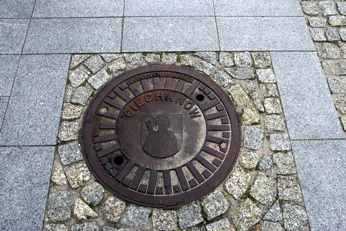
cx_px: 173
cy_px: 116
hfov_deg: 57.2
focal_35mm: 33
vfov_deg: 40.0
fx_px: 317
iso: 400
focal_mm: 22
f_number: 9
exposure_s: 1/125
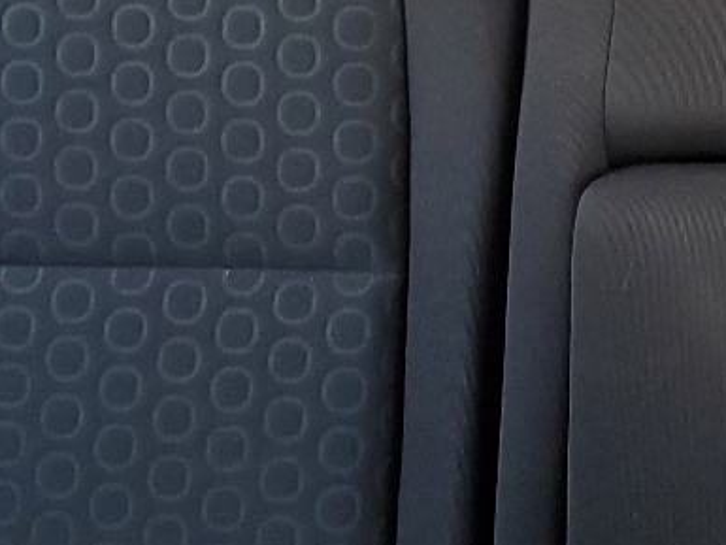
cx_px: 886
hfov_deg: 17.3
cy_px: 30
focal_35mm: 108
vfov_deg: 13.6
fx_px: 2266
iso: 80
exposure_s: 1/60.2
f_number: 1.5
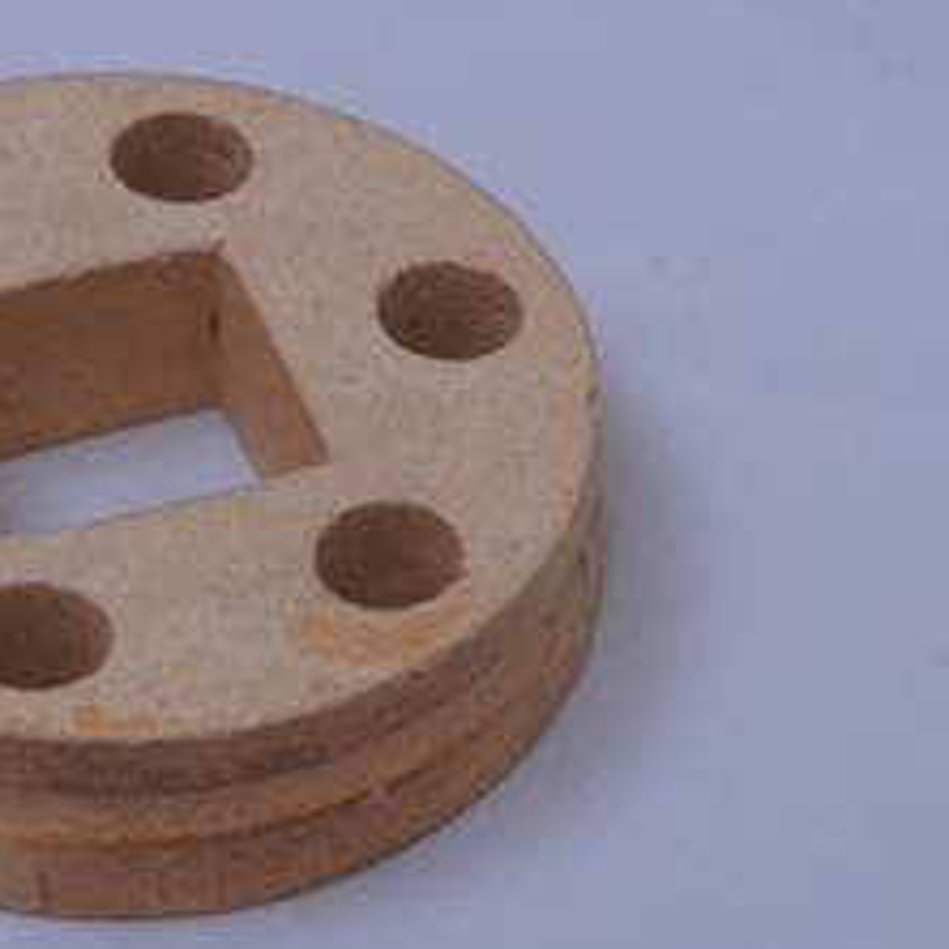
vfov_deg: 6.8
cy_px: 487
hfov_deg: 6.8
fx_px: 8002
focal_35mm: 258
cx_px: 34
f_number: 14
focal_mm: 90
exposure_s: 1/160
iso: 200
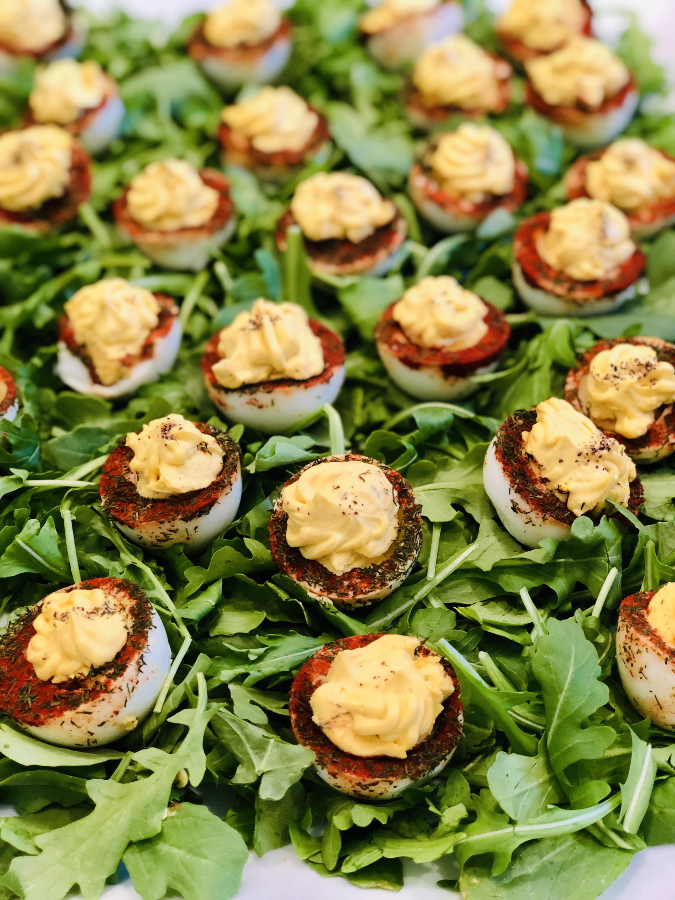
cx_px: 338
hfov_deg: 28.0
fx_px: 1352
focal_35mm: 52
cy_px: 450
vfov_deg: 36.8
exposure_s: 1/30
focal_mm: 6
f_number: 2.4
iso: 100
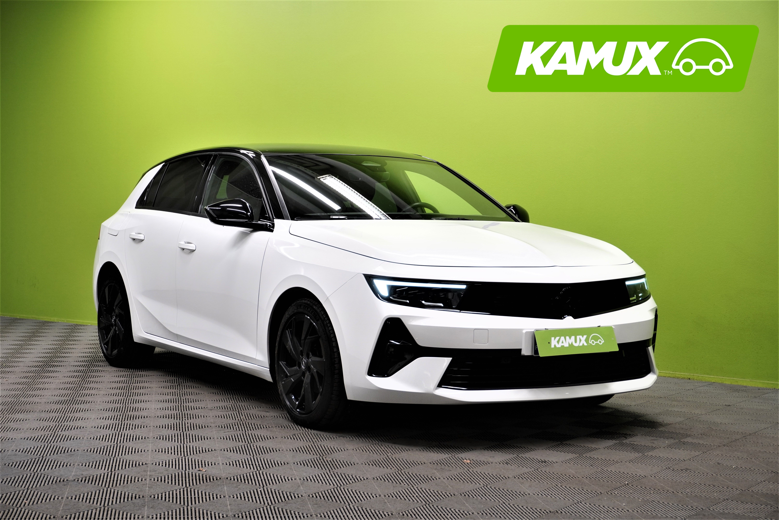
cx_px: 390
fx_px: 1233
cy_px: 260
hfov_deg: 35.1
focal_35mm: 57
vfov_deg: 23.8
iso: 320
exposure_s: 1/20
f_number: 7.1
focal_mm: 38
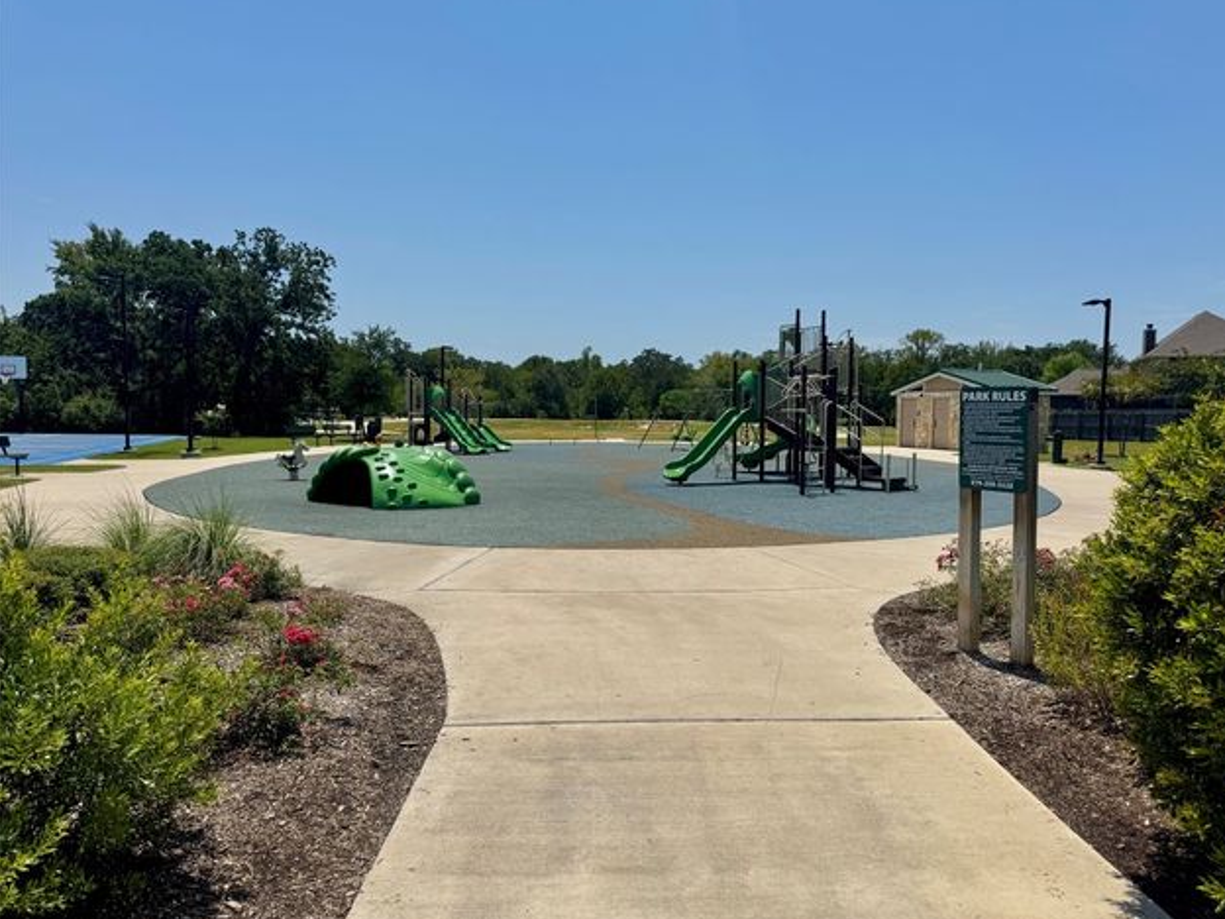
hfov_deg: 69.4
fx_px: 885
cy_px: 454
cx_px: 636
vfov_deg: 54.9
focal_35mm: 25
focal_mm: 6.76
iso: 80
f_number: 1.78
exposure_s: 1/9009
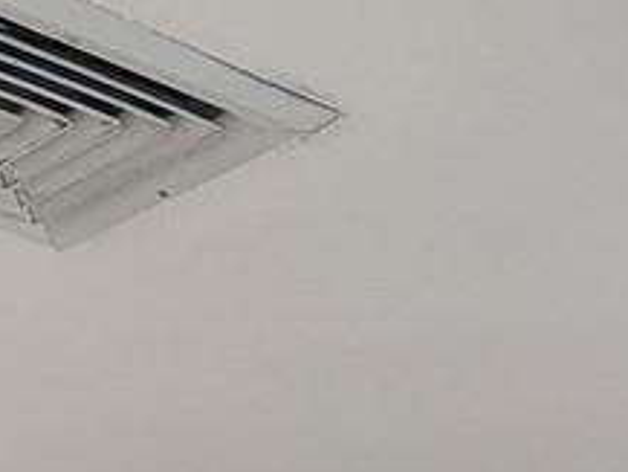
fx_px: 1743
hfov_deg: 19.7
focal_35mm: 96
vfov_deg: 12.1
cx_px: 666
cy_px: 1155
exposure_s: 1/30
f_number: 2.2
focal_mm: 2.2
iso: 320
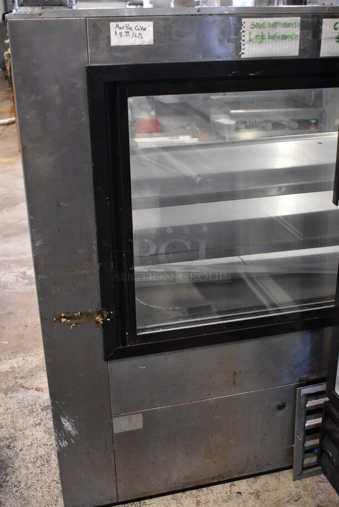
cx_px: 170
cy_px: 254
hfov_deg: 33.1
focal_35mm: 40
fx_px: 571
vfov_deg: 47.9
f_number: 4
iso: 5000
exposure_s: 1/125
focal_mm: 27
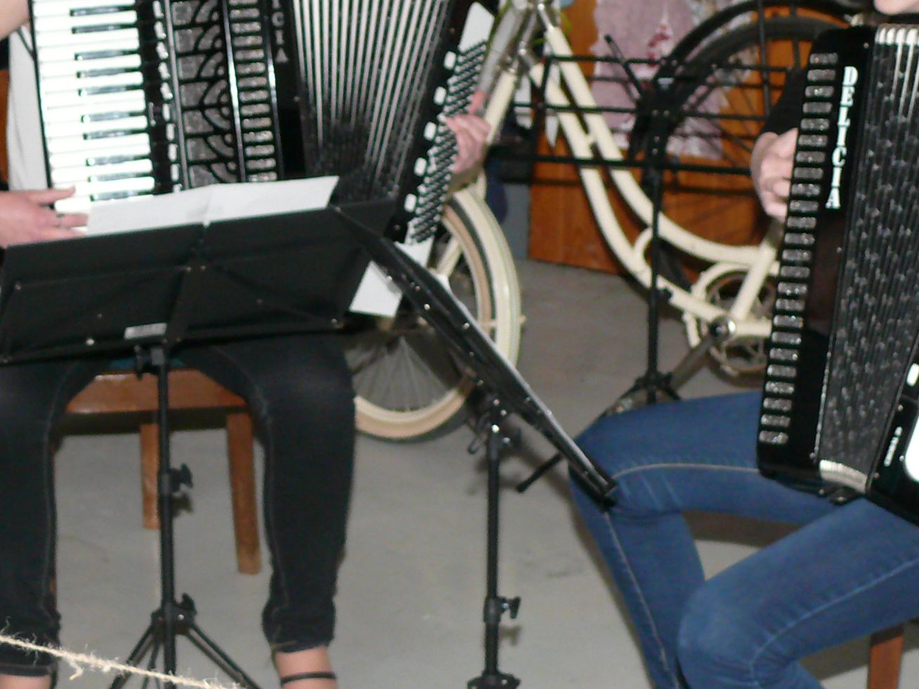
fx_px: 2867
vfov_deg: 13.7
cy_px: 293
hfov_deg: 18.2
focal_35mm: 108
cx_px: 563
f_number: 3.2
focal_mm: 10.2
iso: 200
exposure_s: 1/125
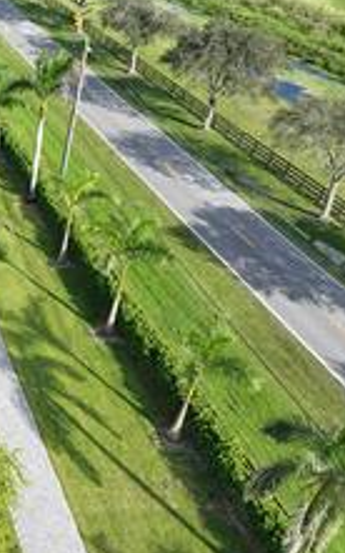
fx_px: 692
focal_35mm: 46
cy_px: 303
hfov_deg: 23.8
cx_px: -132
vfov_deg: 43.4
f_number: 2.8
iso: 180
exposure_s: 1/1600
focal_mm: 12.29
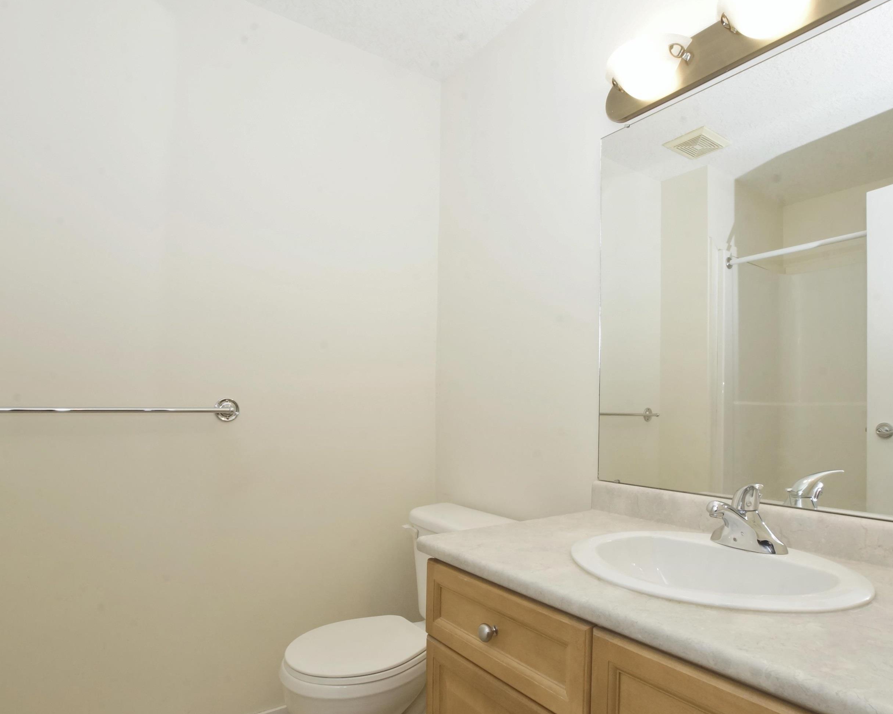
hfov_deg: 81.4
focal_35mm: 20
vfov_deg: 69.2
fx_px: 518
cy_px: 357
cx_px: 477
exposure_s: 1/8
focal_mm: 11
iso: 800
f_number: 18
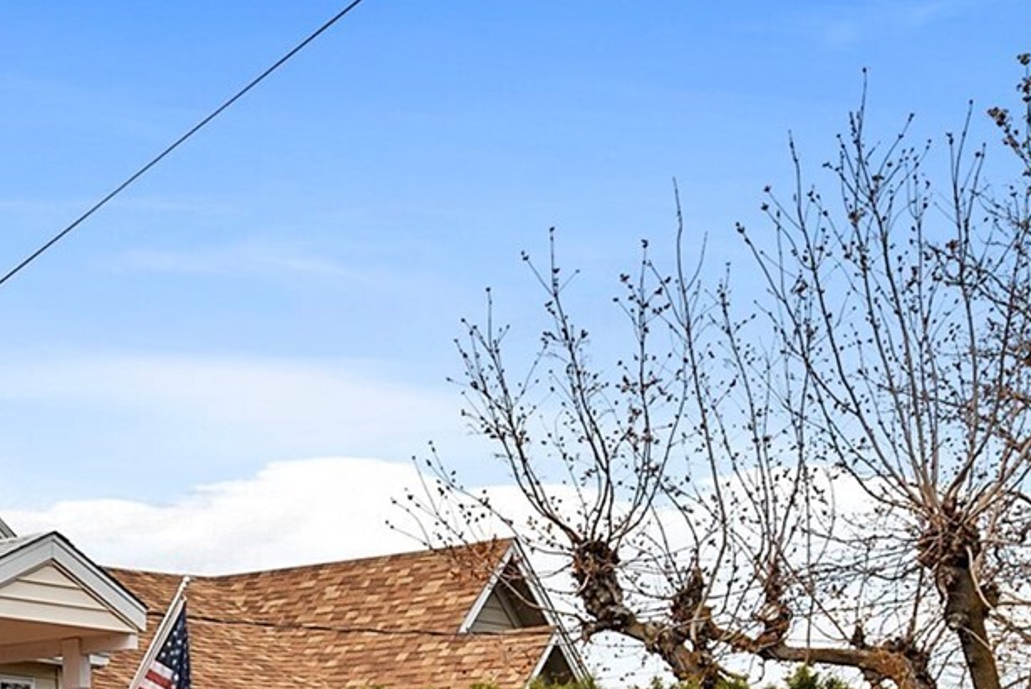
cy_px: 829
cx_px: -241
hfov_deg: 23.5
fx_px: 2235
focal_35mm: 78
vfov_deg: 16.8
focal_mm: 20
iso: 100
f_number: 4.5
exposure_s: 1/250
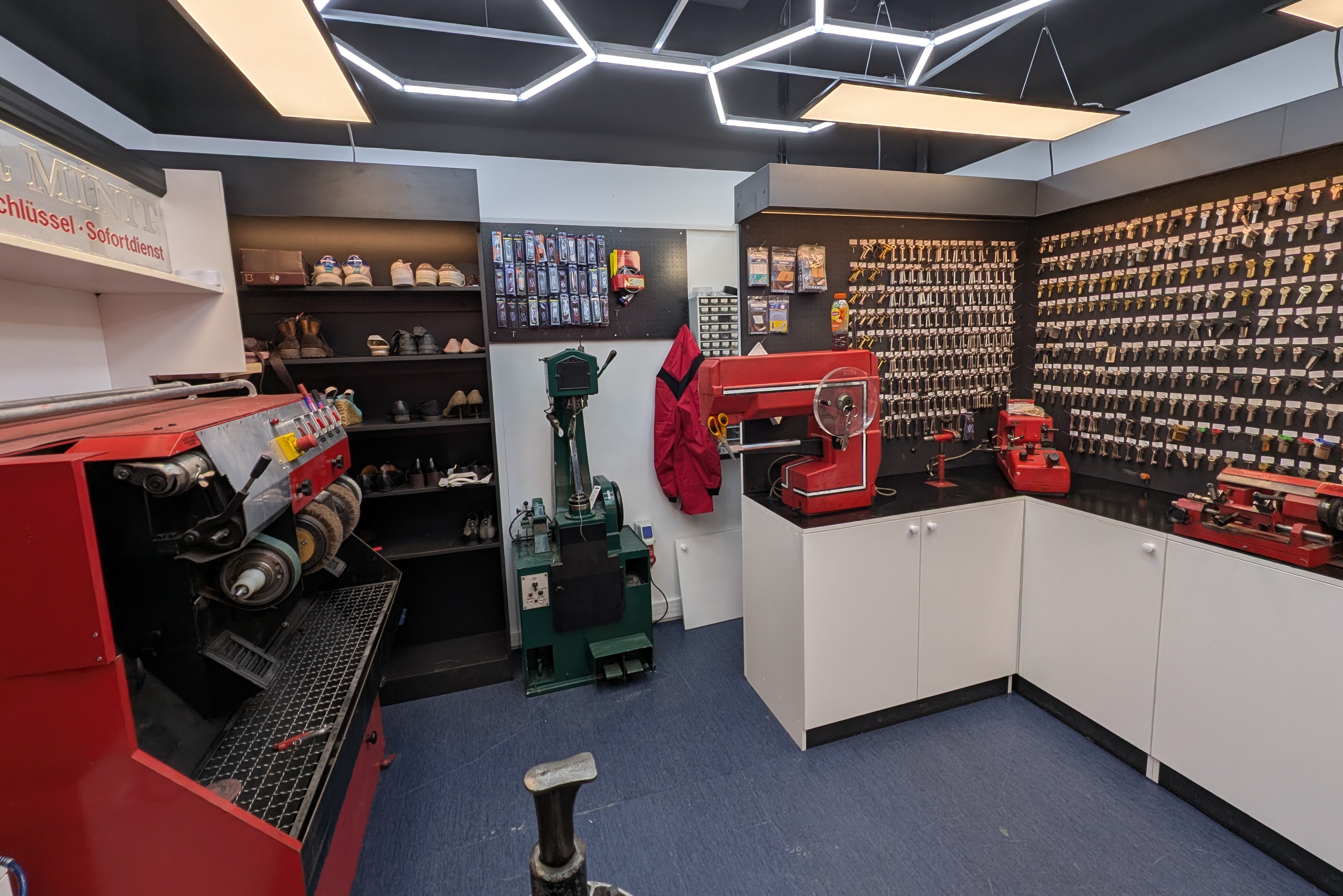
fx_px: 522
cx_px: 672
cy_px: 422
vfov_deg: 81.1
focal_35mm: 14
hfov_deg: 104.3
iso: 57
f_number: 2.2
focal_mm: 1.95
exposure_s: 1/240
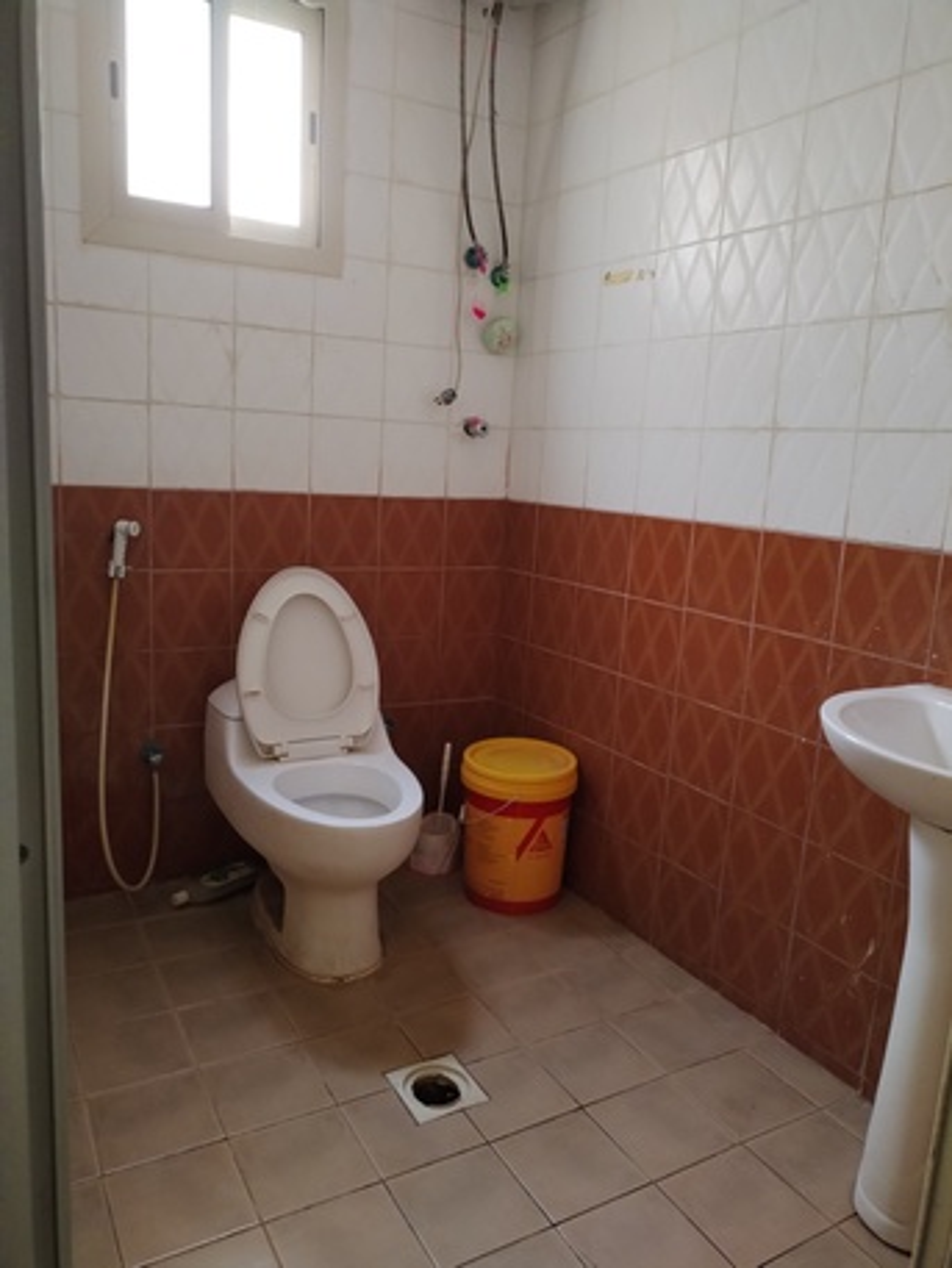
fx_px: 953
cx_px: 476
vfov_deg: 67.3
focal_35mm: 26
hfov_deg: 53.1
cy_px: 634
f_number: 1.8
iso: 799
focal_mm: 4.75
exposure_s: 1/25
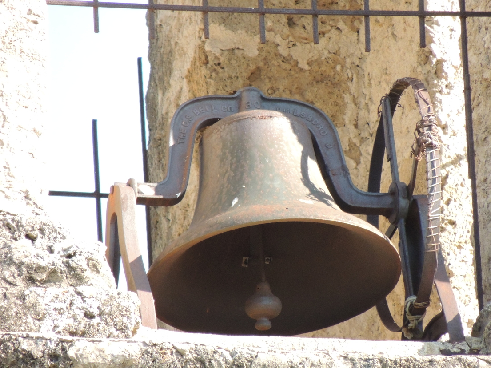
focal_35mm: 1158
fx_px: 16427
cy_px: 187
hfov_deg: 1.7
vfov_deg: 1.3
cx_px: 257
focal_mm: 180
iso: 800
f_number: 5.9
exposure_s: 1/400
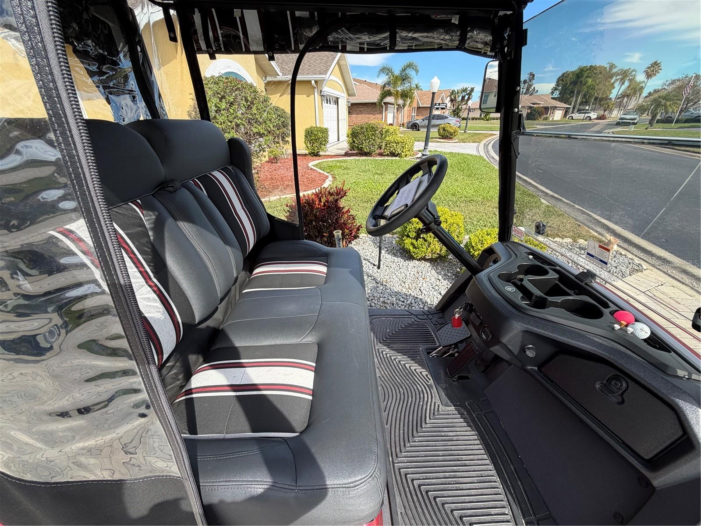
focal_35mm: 14
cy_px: 263
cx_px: 350
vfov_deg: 85.7
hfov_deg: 102.1
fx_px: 284
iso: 40
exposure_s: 1/502
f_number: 2.2
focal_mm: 2.22
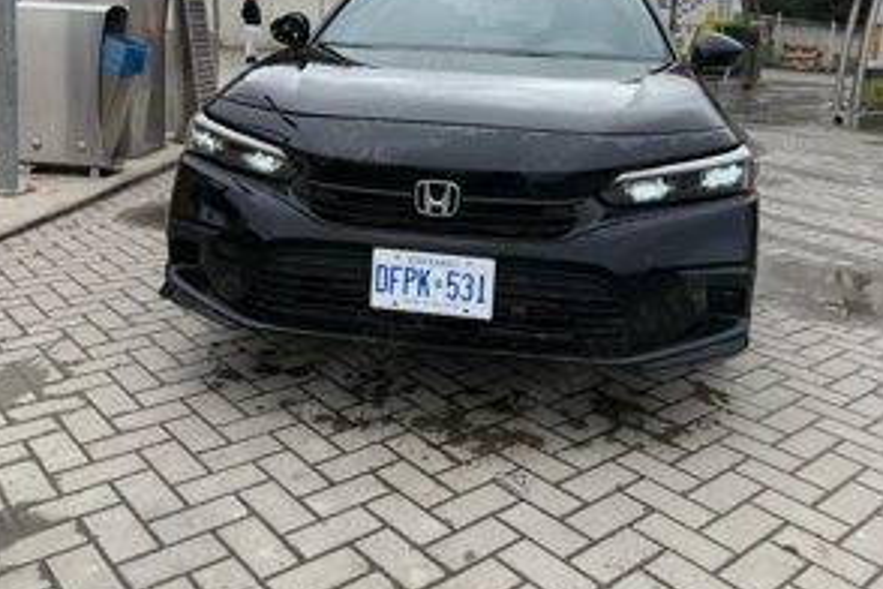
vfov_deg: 37.9
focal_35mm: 34
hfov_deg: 55.8
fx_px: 834
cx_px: 438
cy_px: 147
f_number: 1.78
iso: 100
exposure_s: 1/2801
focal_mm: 6.76
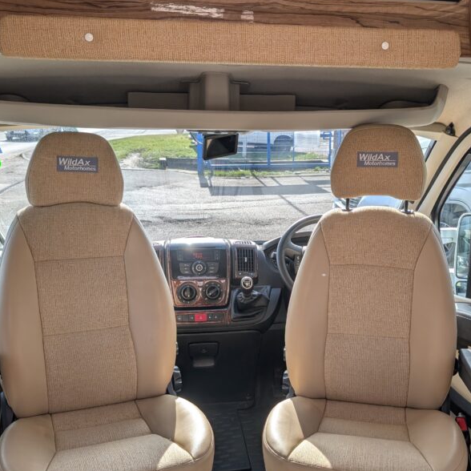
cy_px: 265
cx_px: 254
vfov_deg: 44.8
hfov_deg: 44.9
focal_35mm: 37
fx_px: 570
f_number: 1.68
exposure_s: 1/433
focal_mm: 6.9
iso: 20
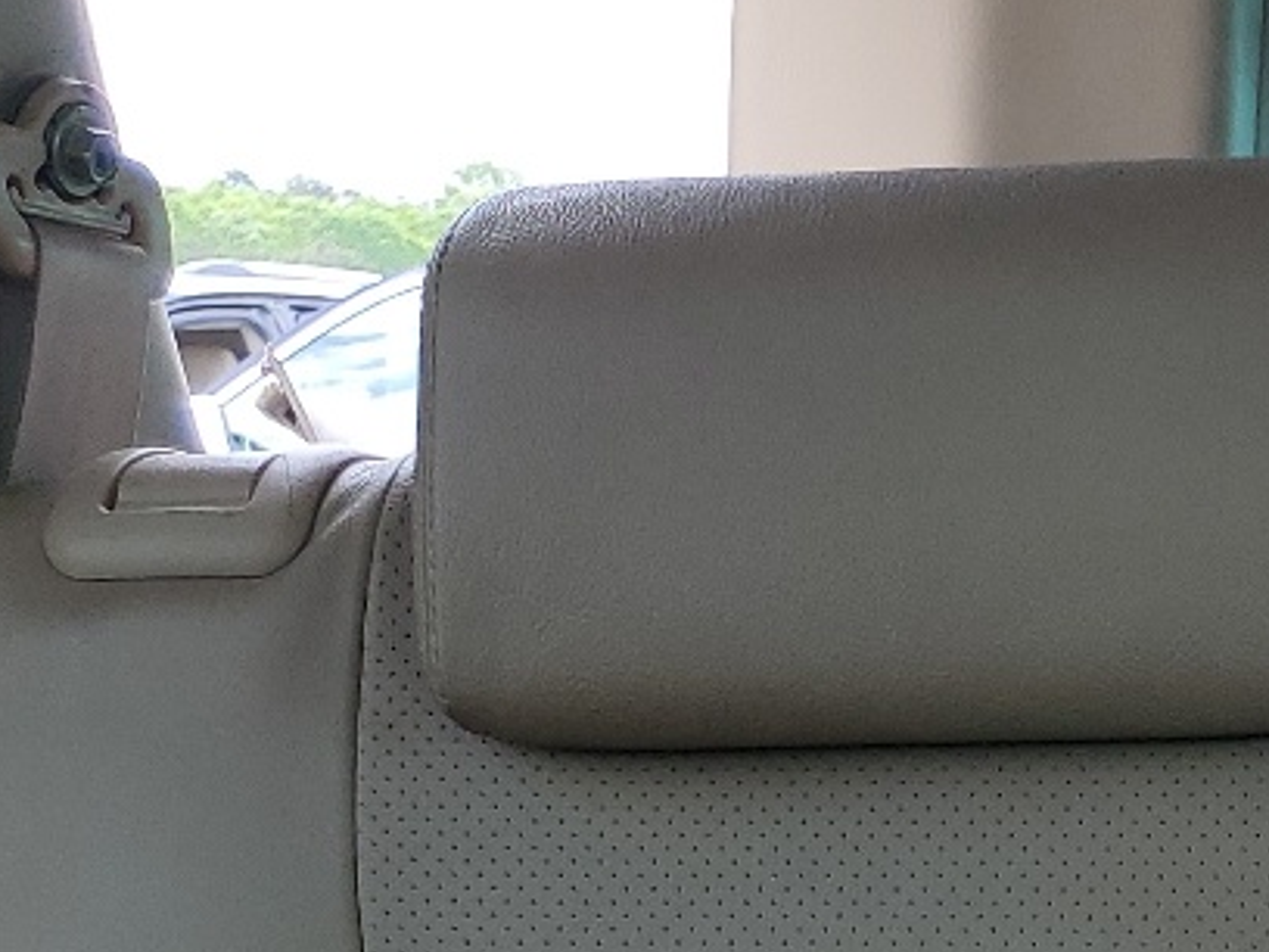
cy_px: 1646
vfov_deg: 13.2
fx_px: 3739
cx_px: 2056
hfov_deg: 16.9
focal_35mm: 102
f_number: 1.5
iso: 50
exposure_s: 1/286
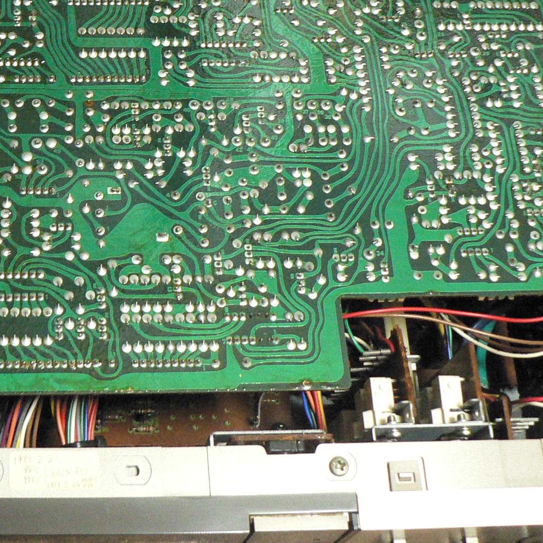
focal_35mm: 67
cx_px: 43
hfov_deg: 24.9
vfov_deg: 25.4
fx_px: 1189
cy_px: 128
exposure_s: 1/25
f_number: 2.8
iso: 400
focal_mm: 6
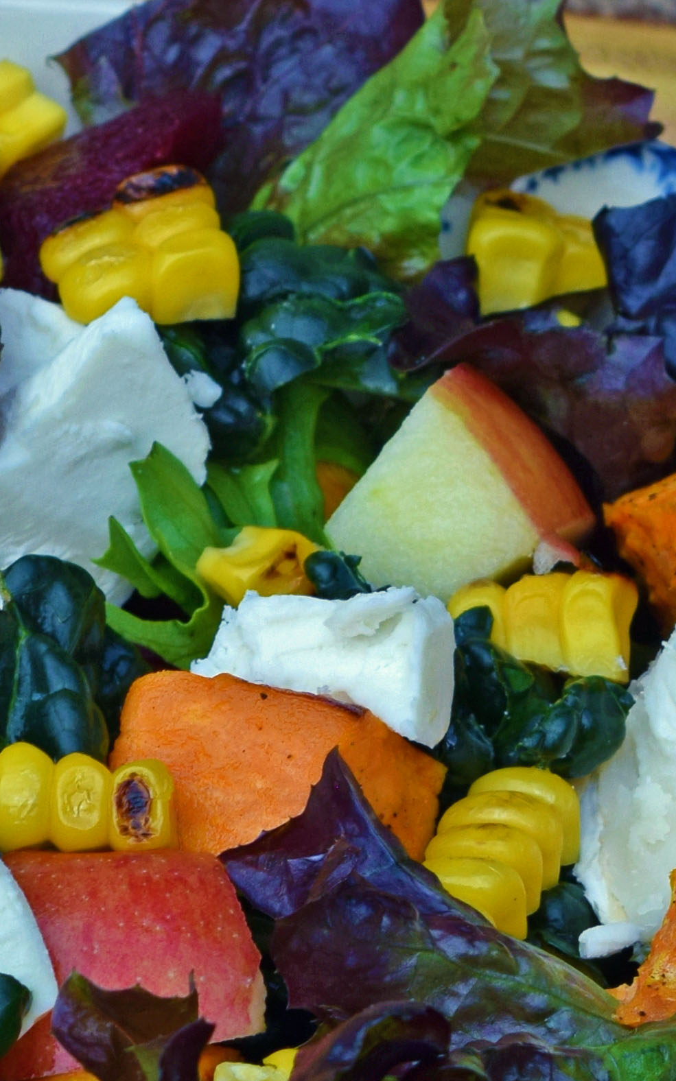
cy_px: 592
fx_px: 8578
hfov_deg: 4.5
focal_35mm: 291
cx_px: -165
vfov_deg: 7.2
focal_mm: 50
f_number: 8
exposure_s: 1/250
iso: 250
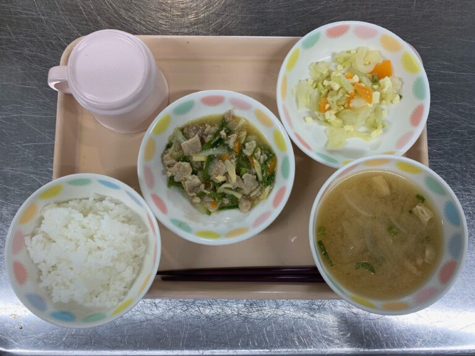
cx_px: 238
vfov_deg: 53.1
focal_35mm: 26
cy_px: 178
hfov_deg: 67.3
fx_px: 357
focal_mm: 4.25
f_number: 1.8
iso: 64
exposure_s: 1/60
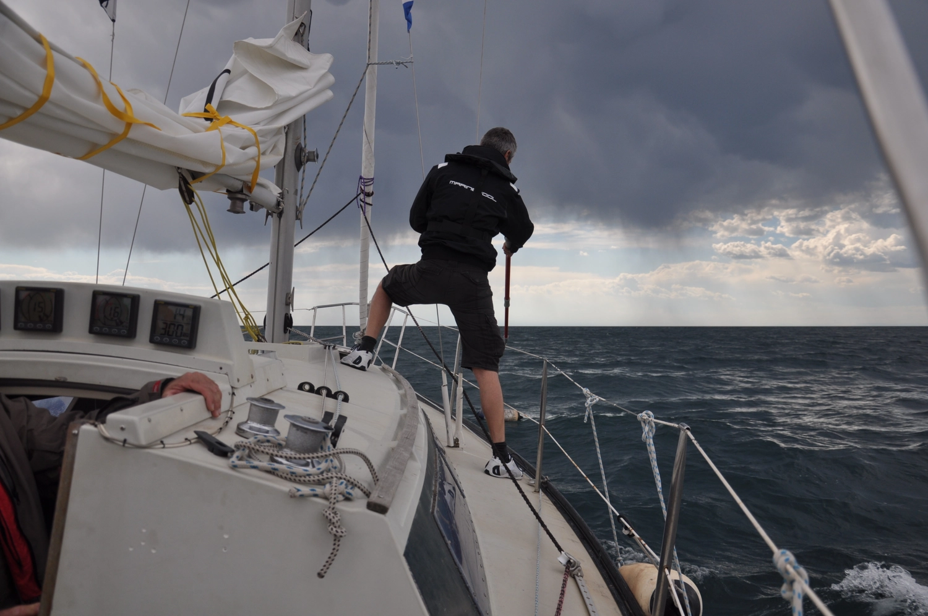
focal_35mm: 32
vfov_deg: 41.6
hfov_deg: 59.6
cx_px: 464
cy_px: 308
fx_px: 811
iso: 200
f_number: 3.8
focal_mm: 21
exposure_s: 1/2000
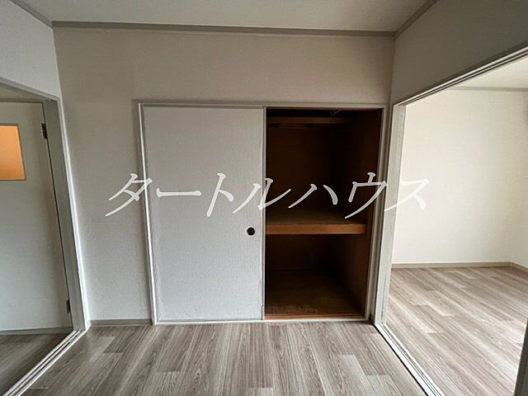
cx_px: 264
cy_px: 198
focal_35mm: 13
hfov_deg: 106.2
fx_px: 198
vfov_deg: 89.9
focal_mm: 1.57
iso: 250
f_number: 1.8
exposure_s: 1/67
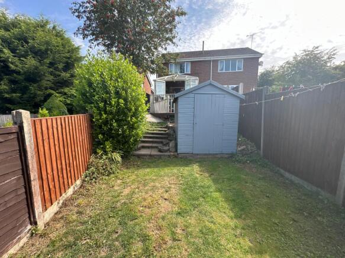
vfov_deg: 85.7
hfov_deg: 102.1
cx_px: 172
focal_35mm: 14
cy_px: 129
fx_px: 140
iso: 40
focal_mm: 2.22
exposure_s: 1/416
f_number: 2.2
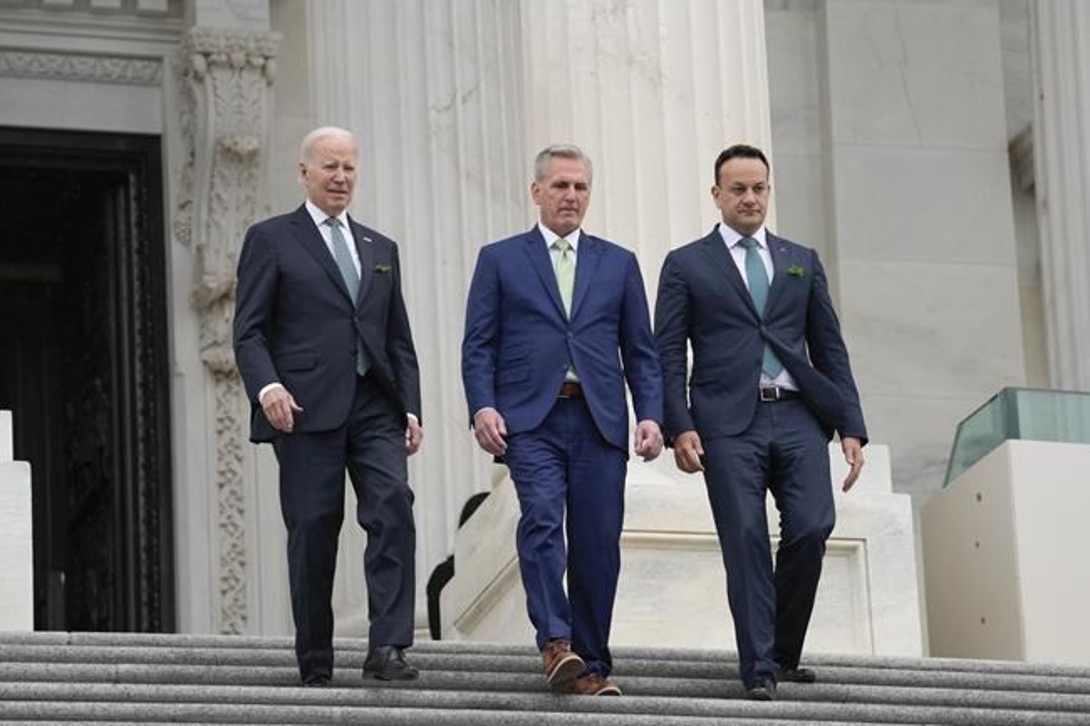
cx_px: 545
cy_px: 363
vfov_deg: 6.0
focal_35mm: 229
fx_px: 6931
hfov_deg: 9.0
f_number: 5.6
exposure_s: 1/1600
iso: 1250
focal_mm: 229
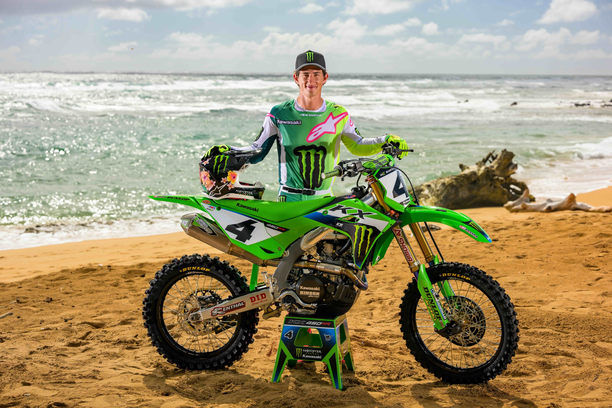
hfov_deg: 28.8
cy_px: 204
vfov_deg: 19.5
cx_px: 306
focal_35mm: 70
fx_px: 1190
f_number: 5
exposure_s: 1/1000
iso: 160
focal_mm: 70
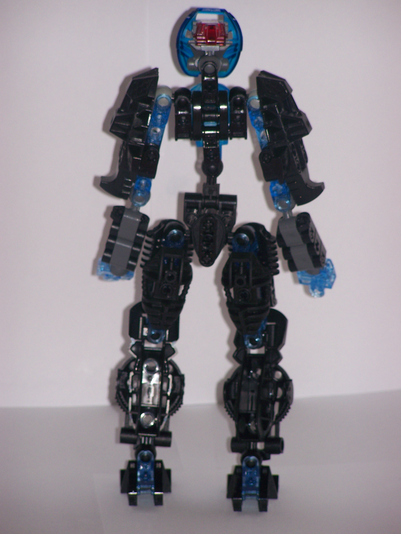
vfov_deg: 8.3
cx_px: 200
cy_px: 267
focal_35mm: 238
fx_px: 3672
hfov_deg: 6.3
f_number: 3.3
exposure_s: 1/200
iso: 80
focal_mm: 39.5
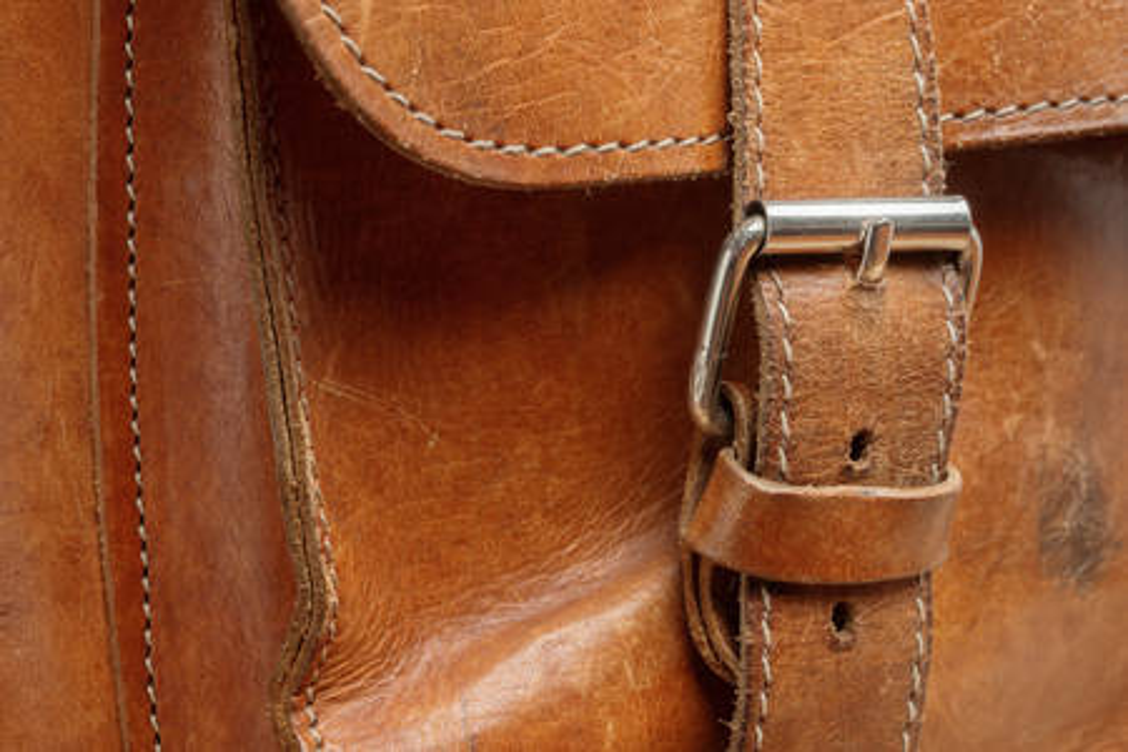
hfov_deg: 19.5
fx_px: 3290
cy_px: 376
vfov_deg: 13.0
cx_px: 564
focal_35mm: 105
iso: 140
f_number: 22
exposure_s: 1/125
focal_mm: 105
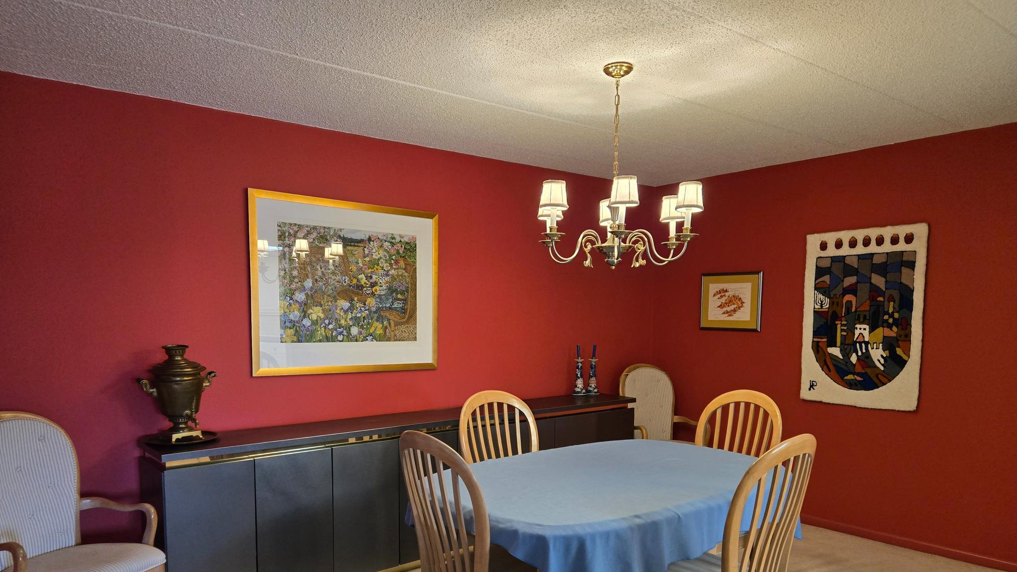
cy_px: 383
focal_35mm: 26
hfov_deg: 71.9
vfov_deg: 43.7
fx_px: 701
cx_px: 516
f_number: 1.8
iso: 400
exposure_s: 1/120
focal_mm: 5.4
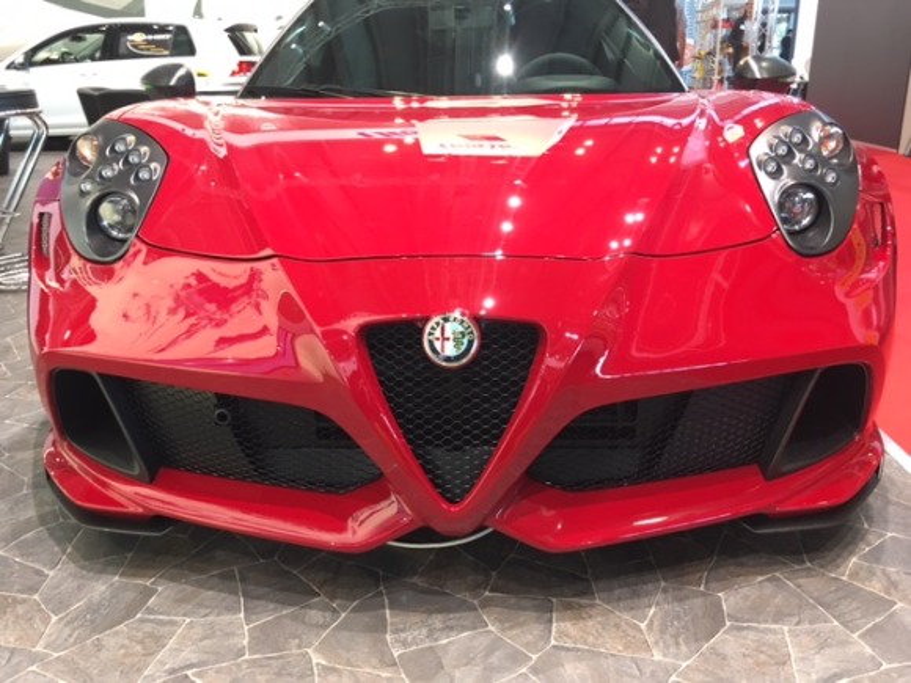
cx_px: 456
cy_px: 342
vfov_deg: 48.2
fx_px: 763
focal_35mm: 29
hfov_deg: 61.7
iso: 125
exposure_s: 1/33
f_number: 2.2
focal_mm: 4.15
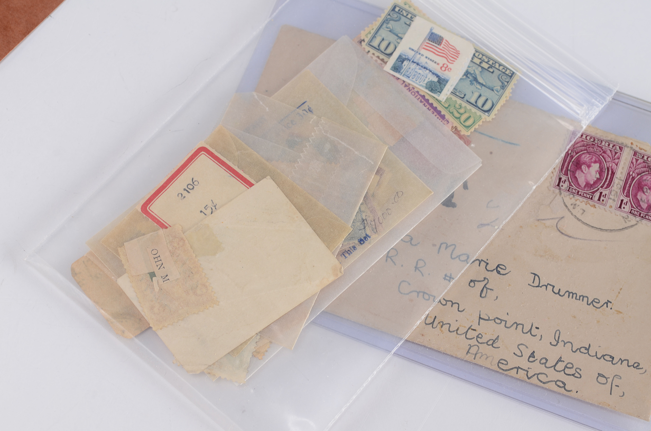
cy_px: 216
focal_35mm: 78
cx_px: 326
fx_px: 1408
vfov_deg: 17.4
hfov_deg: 26.0
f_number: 10
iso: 100
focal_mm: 52
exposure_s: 1/80
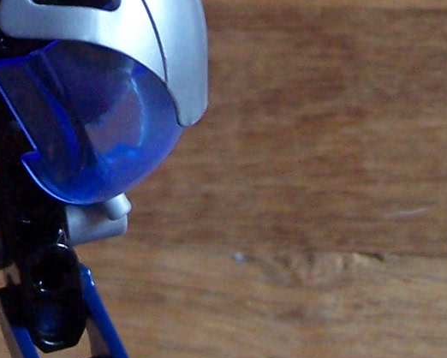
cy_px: -344
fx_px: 2223
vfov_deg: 8.7
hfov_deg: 11.3
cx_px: -25
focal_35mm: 168
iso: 200
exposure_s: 1/8
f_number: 3.4
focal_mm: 8
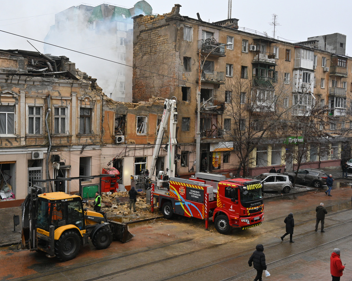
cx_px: 158
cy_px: 138
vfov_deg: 39.5
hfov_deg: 48.4
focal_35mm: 38
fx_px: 391
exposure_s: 1/400
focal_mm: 32.5
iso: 1600
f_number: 8
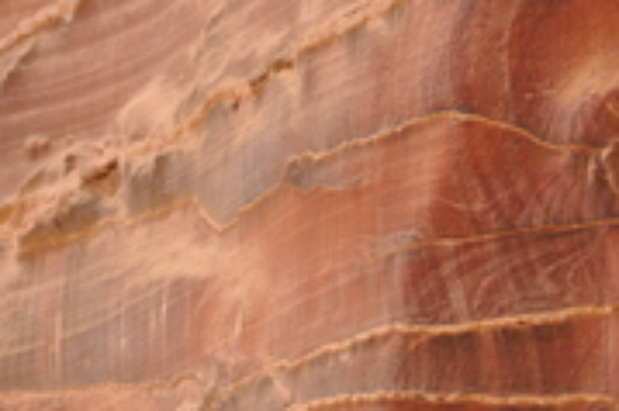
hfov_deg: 3.3
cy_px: 401
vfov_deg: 2.2
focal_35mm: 626
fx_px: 10754
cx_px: 207
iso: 200
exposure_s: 1/100
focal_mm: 170
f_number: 5.6
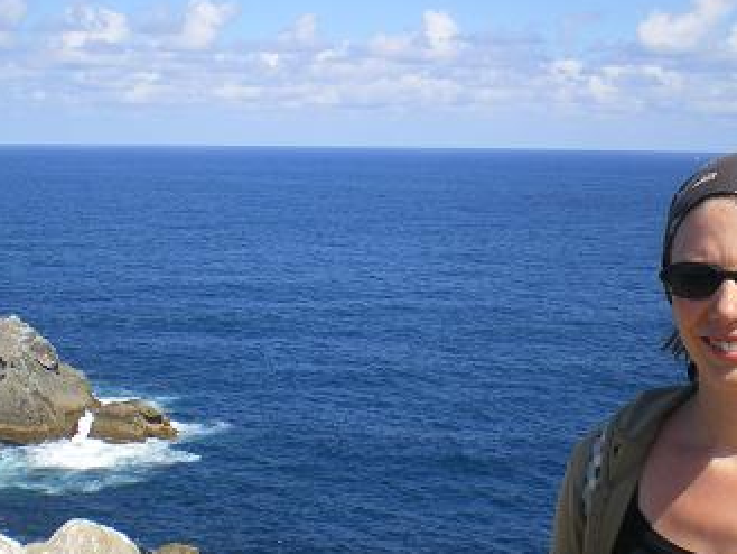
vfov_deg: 24.0
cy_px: 350
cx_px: 332
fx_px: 1299
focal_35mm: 61
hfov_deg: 31.6
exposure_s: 1/320
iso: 64
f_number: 4.6
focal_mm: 6.3
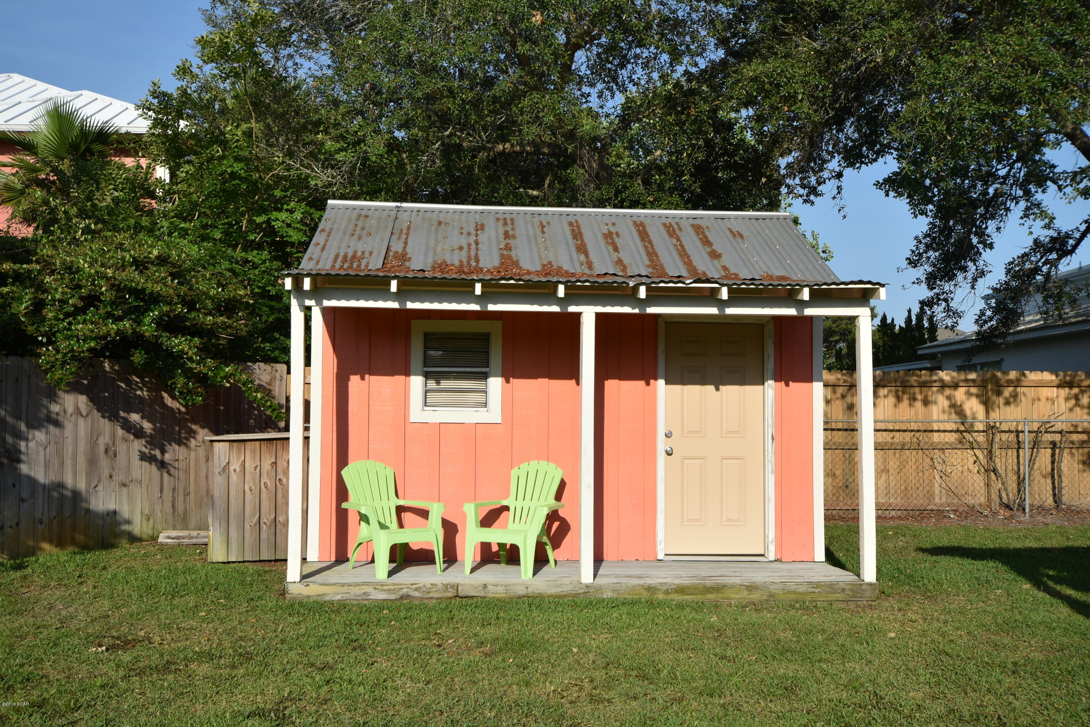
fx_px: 1090
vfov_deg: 36.9
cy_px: 364
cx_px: 545
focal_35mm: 36
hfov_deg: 53.1
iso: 200
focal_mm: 24
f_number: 8
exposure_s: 1/500
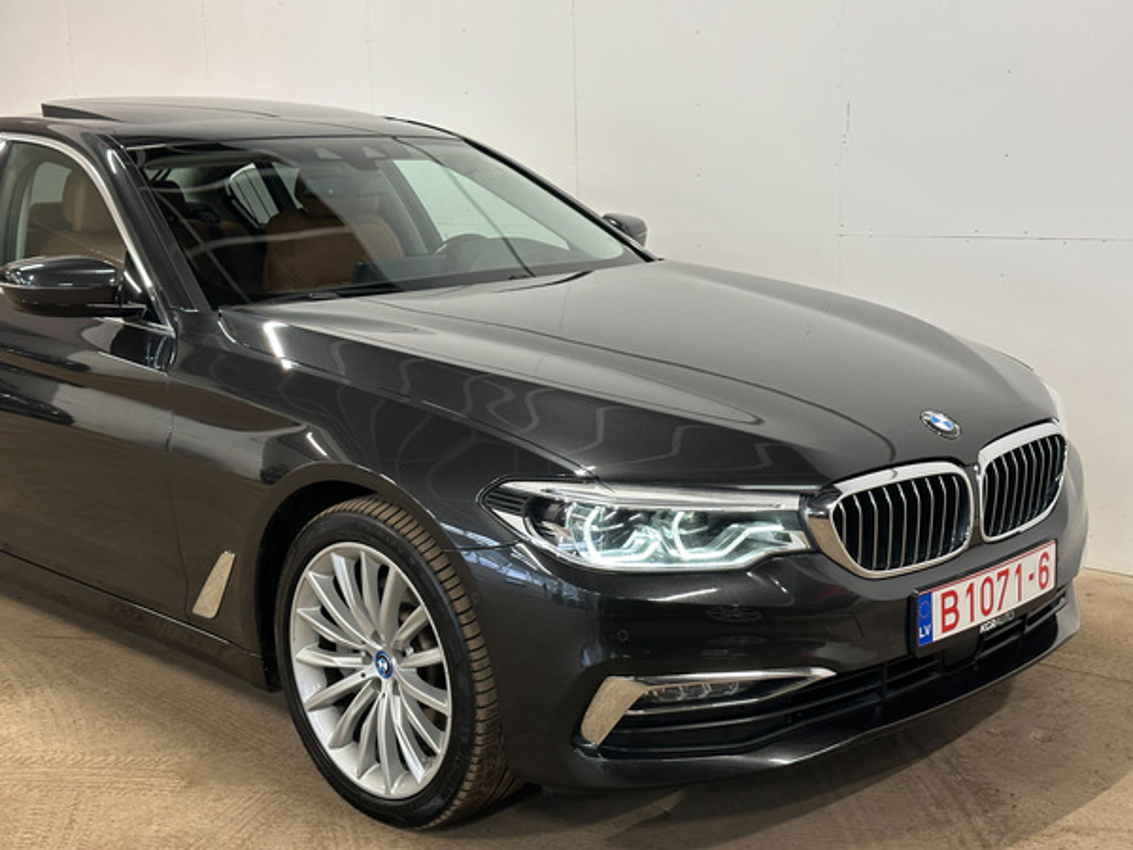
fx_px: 1571
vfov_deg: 30.3
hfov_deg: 39.7
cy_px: 425
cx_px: 566
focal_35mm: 48
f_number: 1.78
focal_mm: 6.86
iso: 200
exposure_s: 1/50
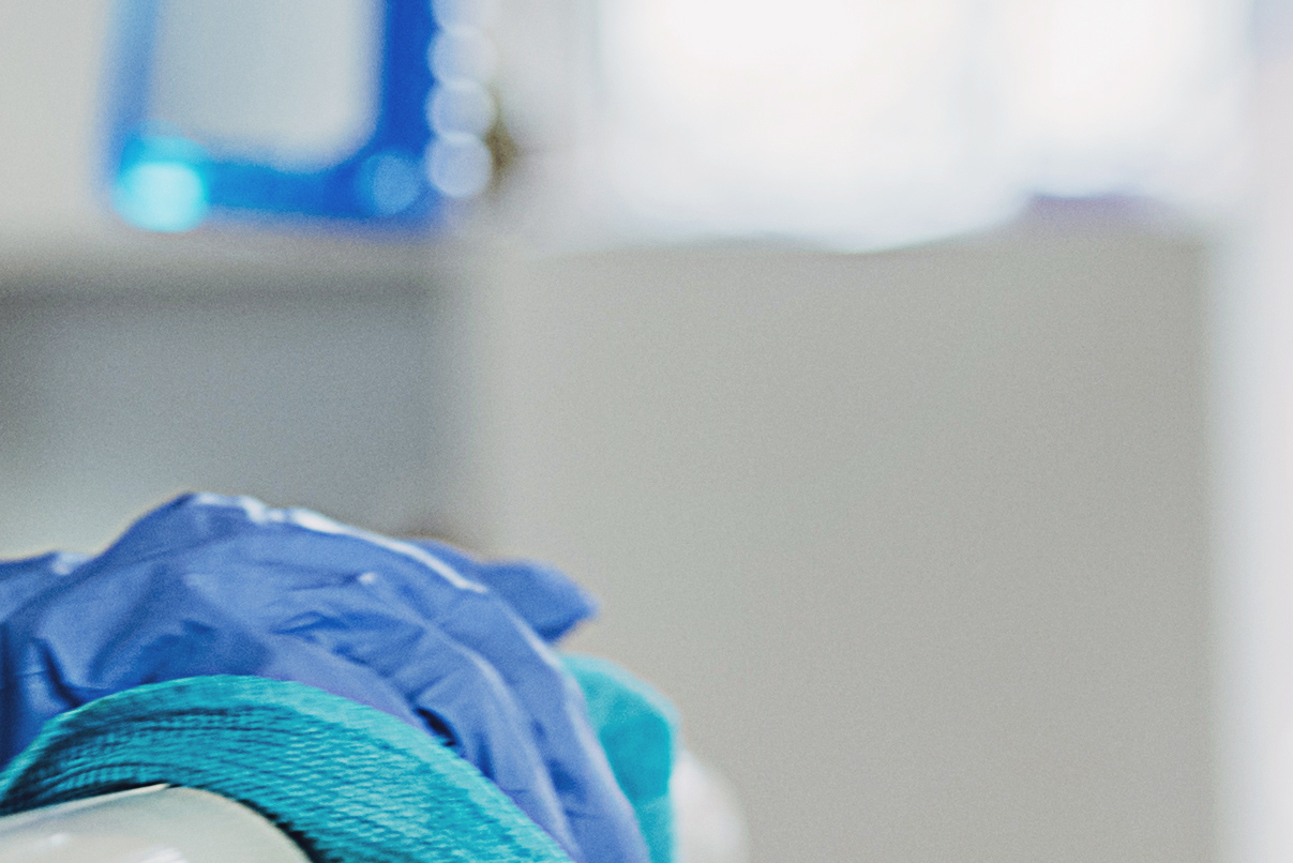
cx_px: 719
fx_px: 4420
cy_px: 221
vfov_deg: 11.1
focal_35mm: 123
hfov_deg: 16.6
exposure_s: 1/320
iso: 500
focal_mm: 35
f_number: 1.8
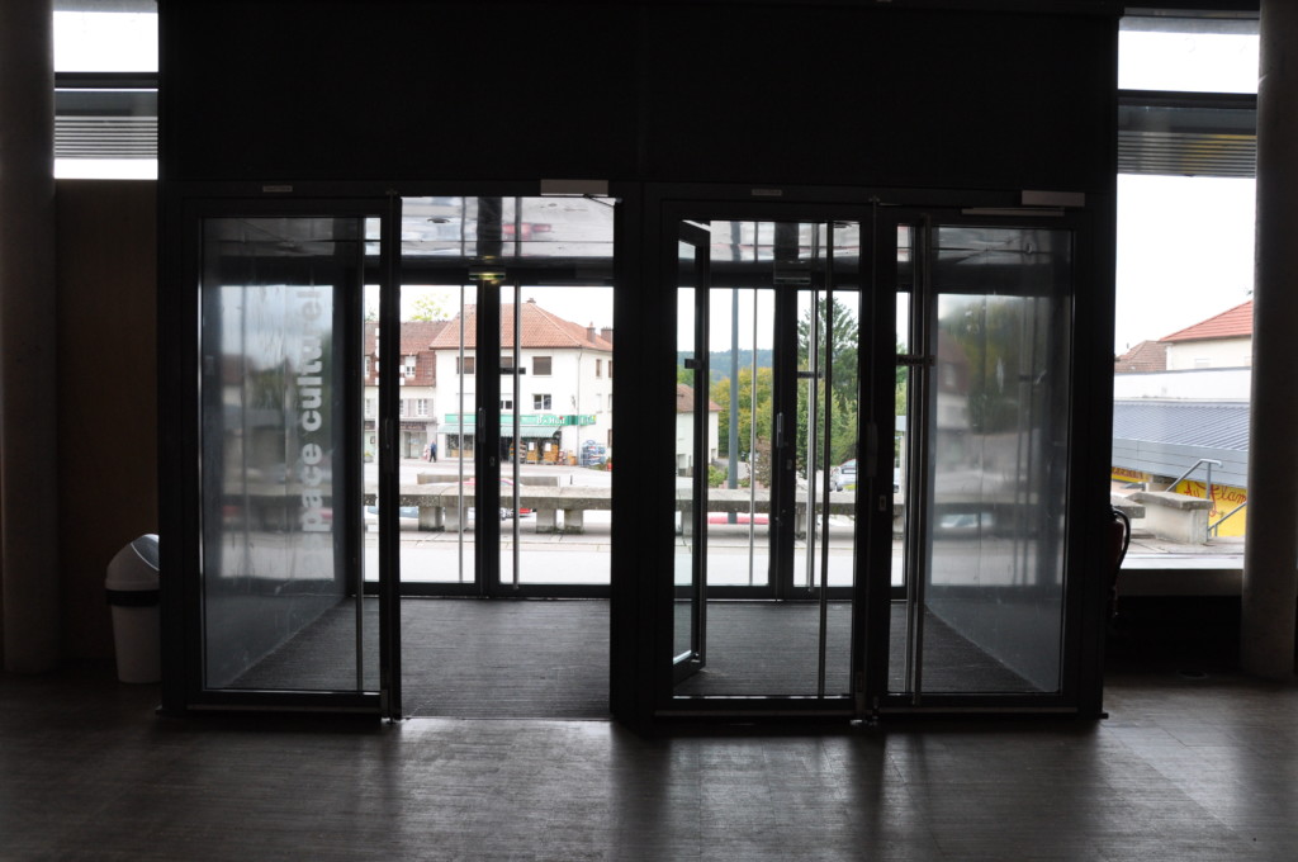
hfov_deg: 67.4
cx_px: 649
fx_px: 972
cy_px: 431
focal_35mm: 27
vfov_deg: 47.8
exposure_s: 1/160
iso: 640
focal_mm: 18
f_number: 6.3
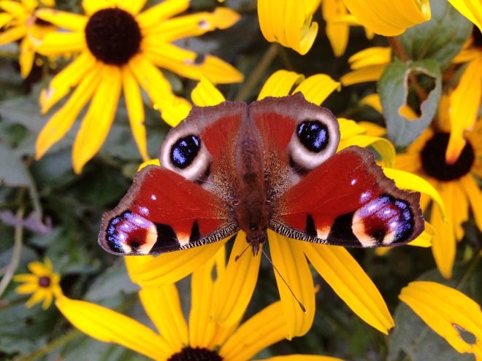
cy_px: 180
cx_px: 241
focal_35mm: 33
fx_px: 459
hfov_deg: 55.4
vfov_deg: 42.9
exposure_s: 1/213
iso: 50
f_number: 2.4
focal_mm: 4.12
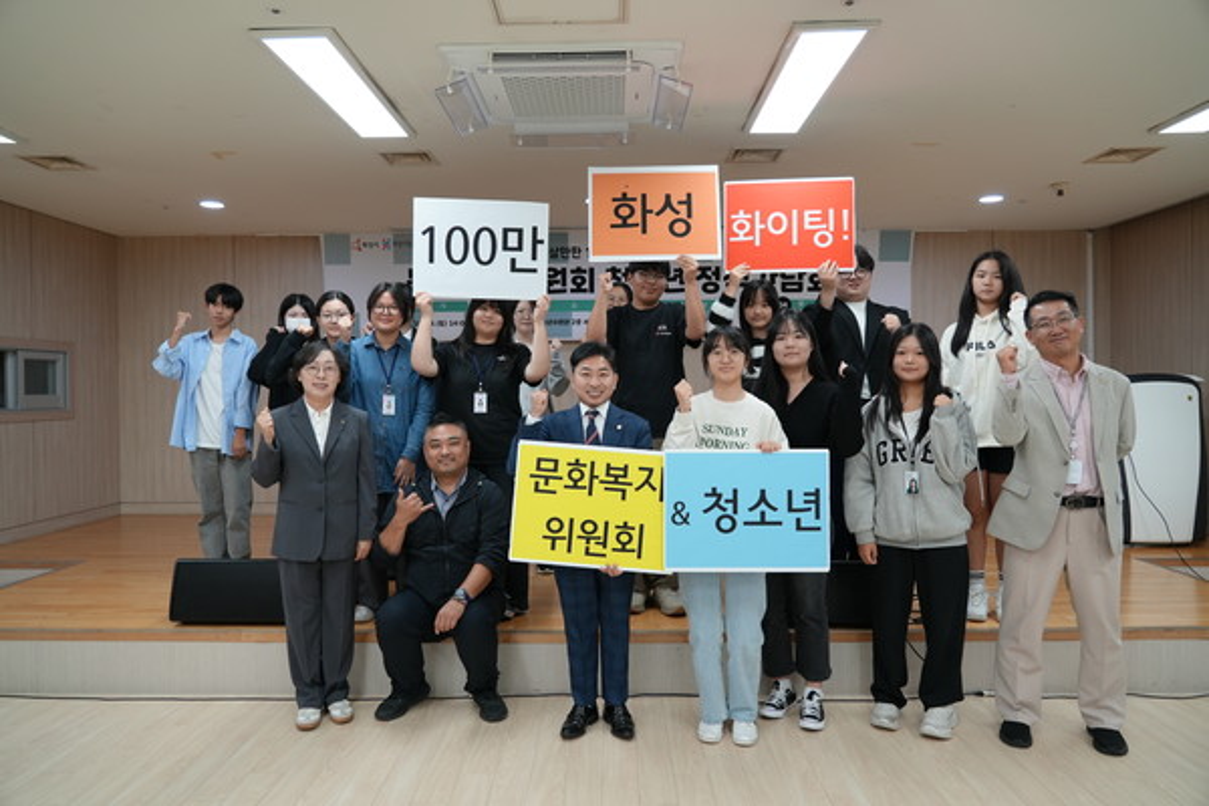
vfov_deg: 53.1
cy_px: 403
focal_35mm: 24
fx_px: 806
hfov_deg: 73.7
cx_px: 604
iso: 1000
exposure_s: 1/160
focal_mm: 24
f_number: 4
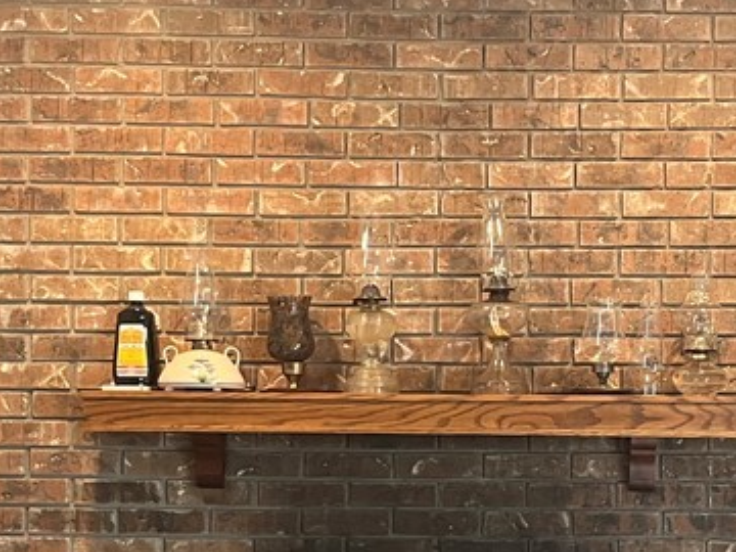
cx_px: 552
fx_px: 1573
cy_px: 474
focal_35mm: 74
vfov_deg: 19.6
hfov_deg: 26.0
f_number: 1.6
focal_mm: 5.1
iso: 250
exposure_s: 1/60
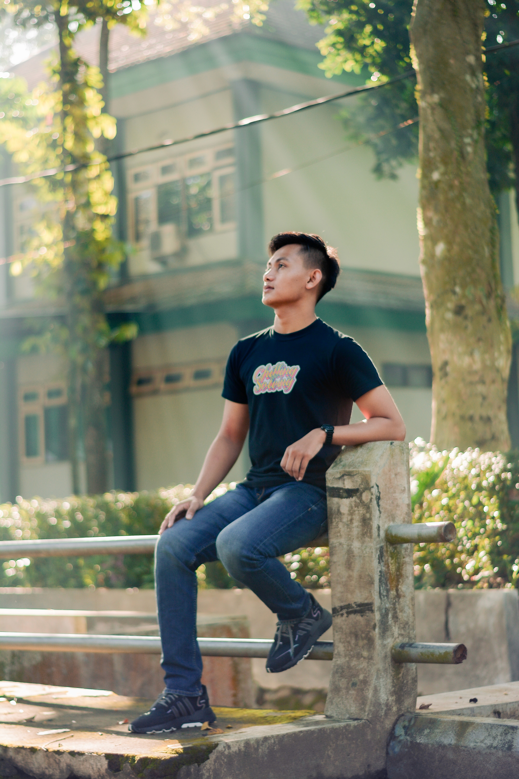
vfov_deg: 27.0
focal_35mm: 75
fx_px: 1622
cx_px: 260
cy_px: 390
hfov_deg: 18.2
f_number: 1.8
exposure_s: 1/500
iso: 100
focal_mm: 50
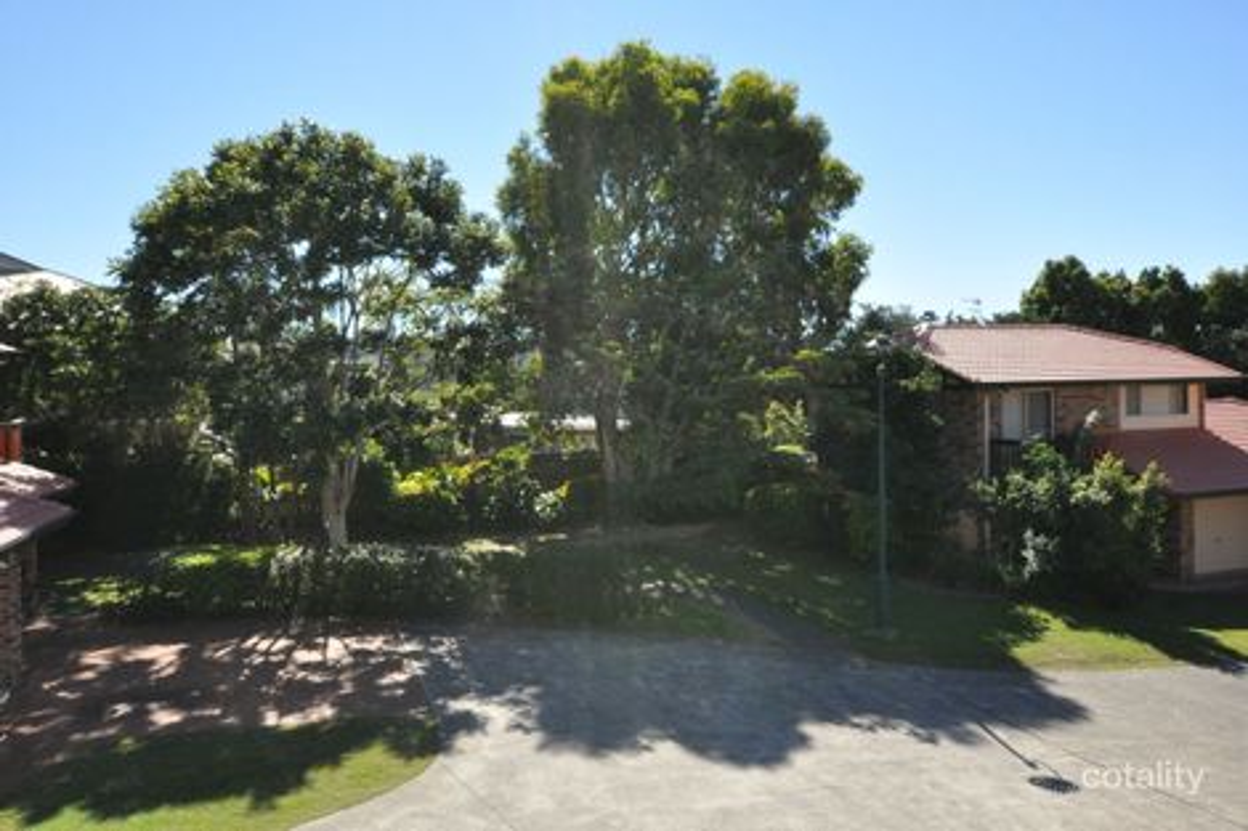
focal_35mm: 30
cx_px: 624
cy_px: 416
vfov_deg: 43.6
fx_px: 1040
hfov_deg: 61.9
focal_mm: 20
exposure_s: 1/200
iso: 800
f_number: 18
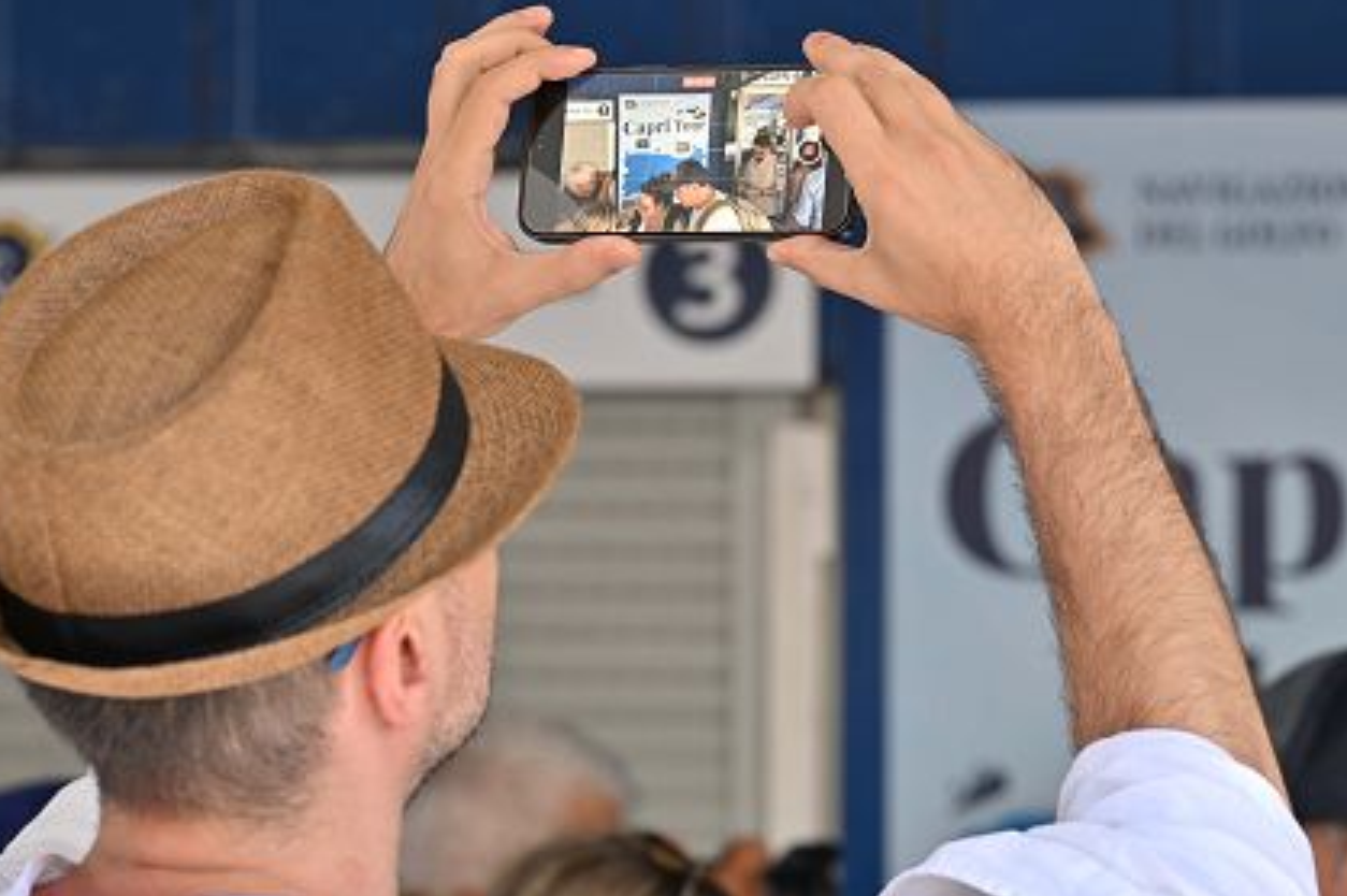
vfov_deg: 9.3
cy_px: 369
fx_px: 5496
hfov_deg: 14.0
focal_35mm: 147
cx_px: 744
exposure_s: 1/30
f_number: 5.6
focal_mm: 120
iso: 40
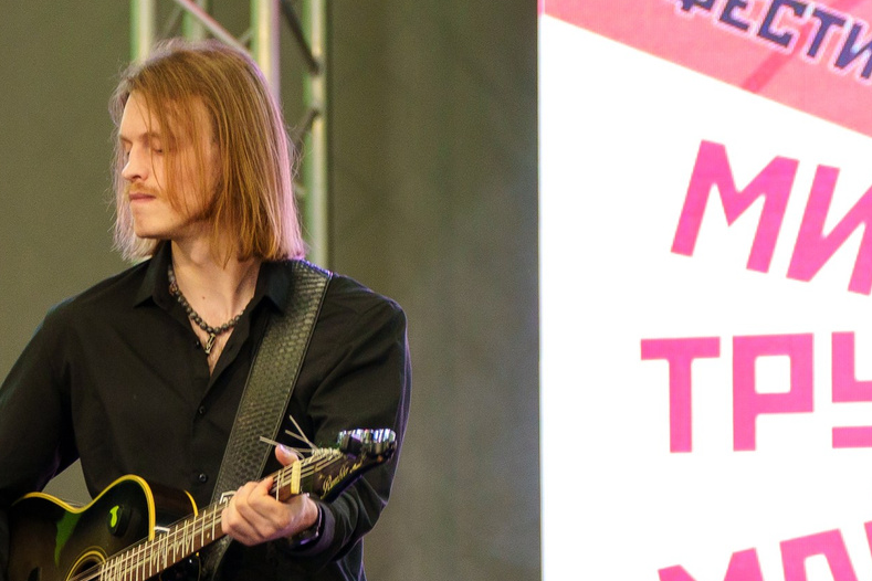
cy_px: 604
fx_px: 7702
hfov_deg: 6.5
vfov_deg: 4.3
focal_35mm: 318
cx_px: 239
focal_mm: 98
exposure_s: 1/160
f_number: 2.8
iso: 800
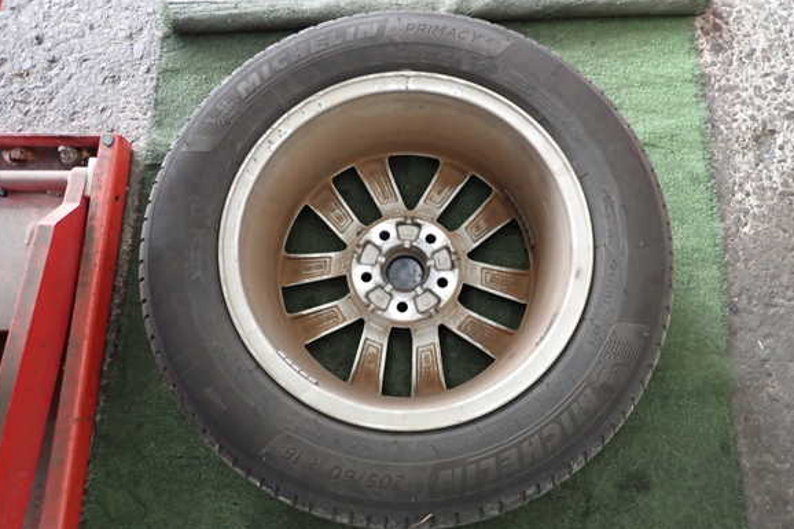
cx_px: 402
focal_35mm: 27
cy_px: 261
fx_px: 595
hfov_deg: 67.4
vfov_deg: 47.9
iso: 640
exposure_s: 1/30
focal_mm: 4.5
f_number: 2
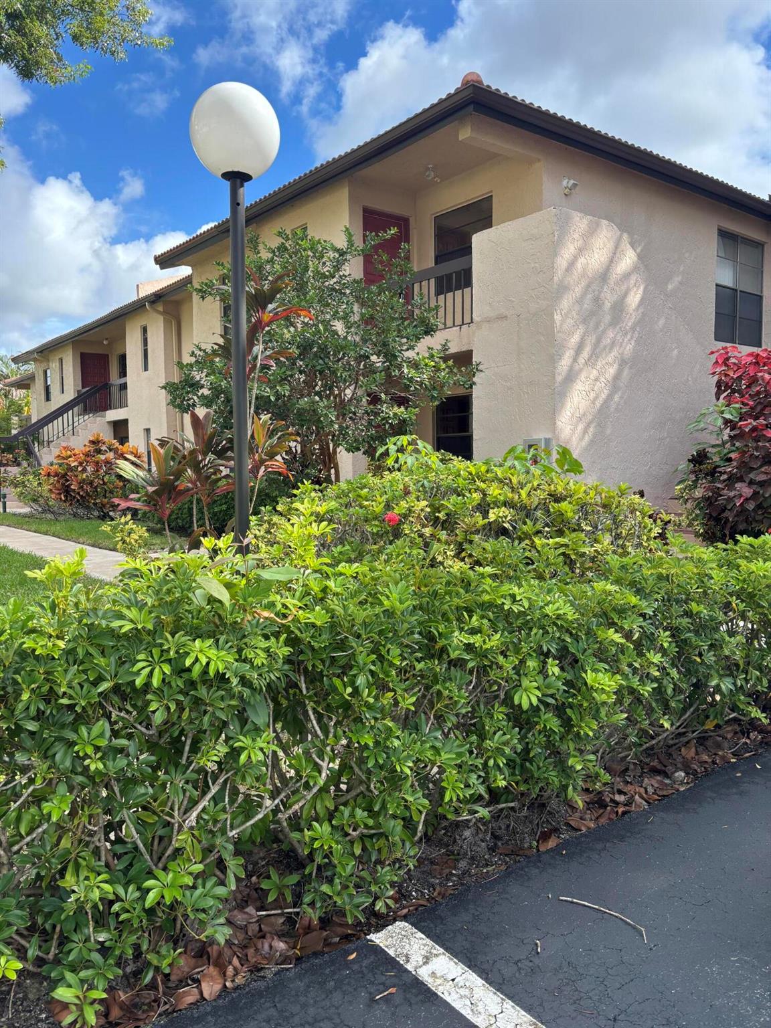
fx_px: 772
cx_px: 386
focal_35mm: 26
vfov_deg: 67.3
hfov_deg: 53.1
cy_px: 514
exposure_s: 1/927
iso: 50
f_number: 1.6
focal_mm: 5.96
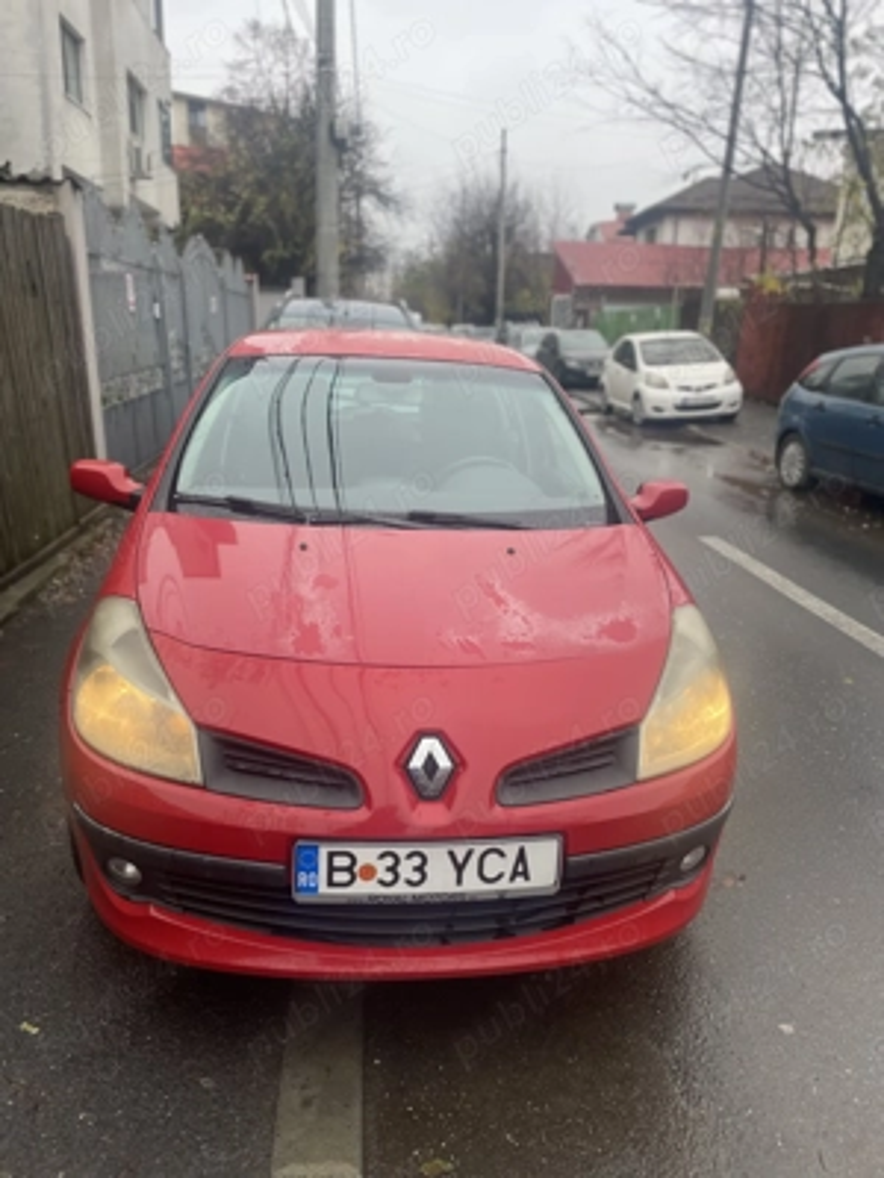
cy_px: 589
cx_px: 442
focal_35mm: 26
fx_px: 885
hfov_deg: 53.1
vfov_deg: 67.3
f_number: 1.6
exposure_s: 1/489
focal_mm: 4.2
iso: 50
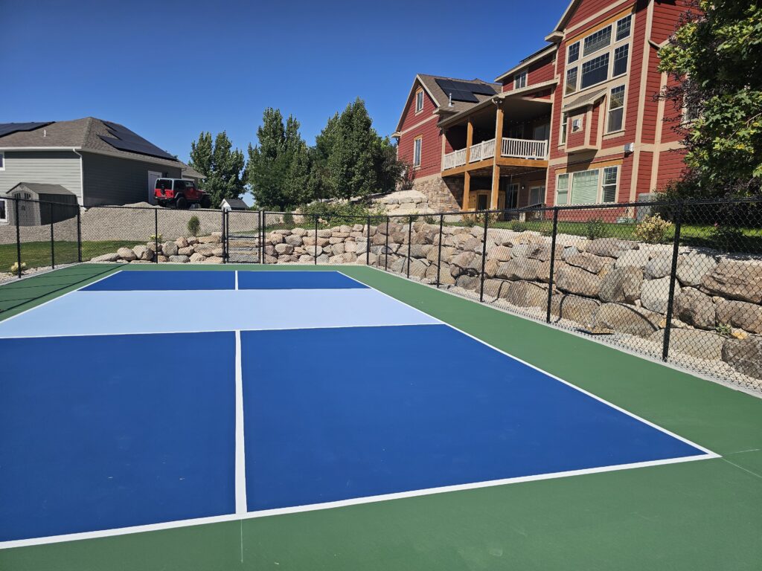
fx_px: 506
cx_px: 381
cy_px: 286
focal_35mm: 23
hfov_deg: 73.9
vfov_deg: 58.9
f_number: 1.7
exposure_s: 1/1550
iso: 12
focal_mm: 6.3
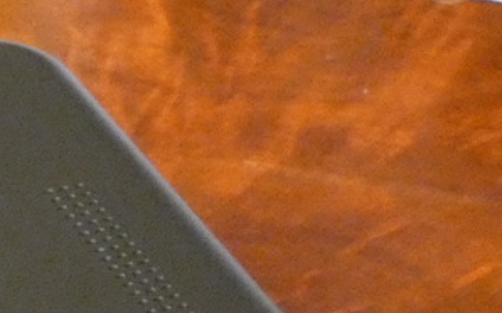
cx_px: -507
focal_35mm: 566
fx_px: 7741
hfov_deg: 3.7
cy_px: 507
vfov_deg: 2.3
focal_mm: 23.3
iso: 1600
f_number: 5.2
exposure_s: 1/10
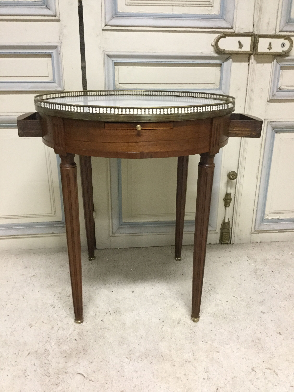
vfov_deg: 58.4
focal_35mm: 31
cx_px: 147
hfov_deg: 45.4
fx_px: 351
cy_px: 196
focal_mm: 3.3
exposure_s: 1/25
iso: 200
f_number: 2.4
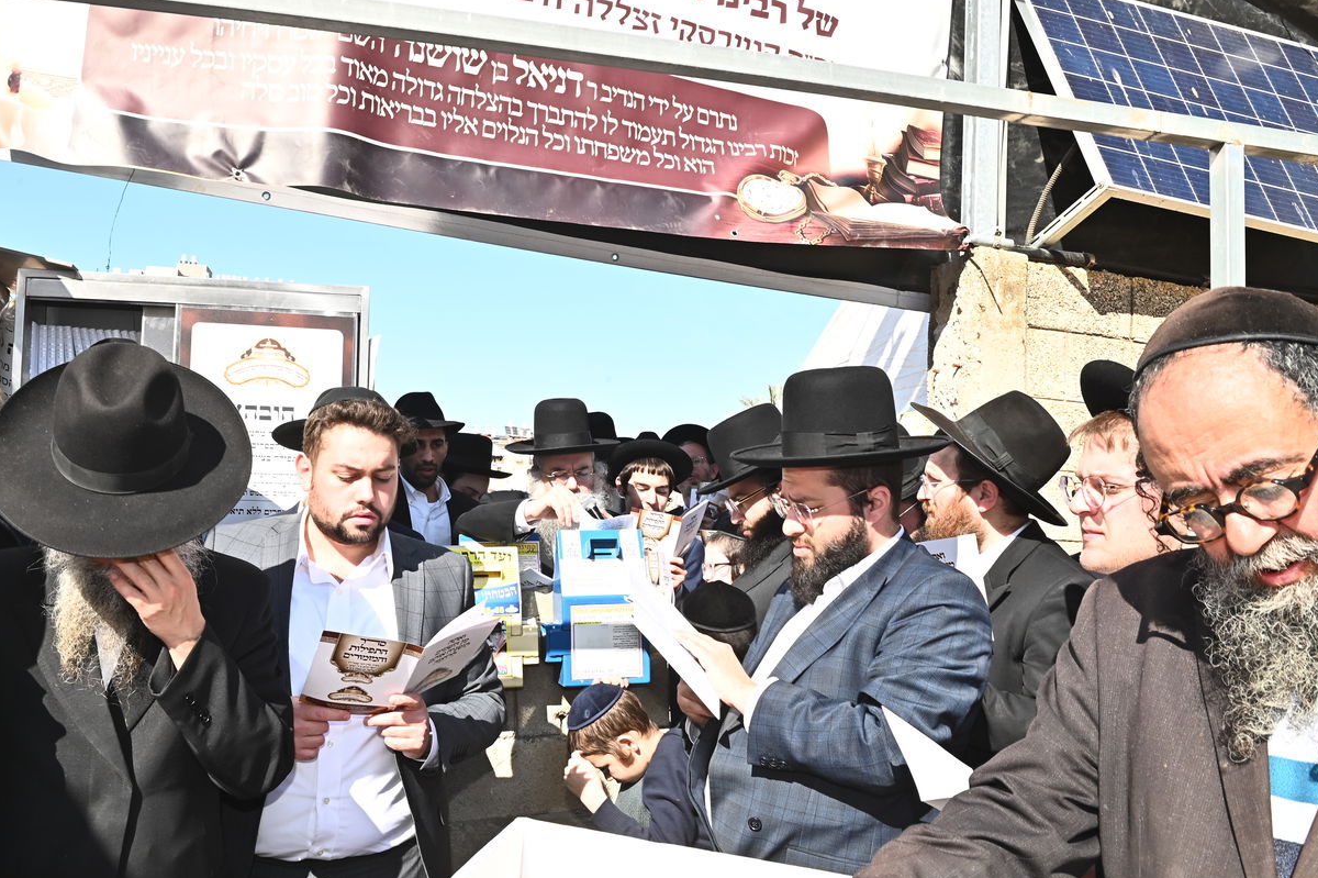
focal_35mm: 28
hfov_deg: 65.2
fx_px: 1025
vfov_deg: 46.3
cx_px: 572
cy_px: 473
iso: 250
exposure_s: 1/80
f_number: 14
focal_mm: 24
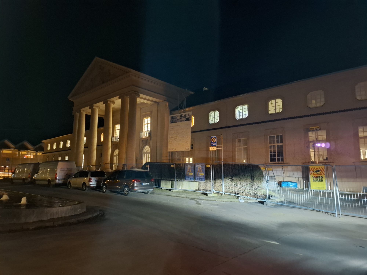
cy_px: 138
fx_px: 244
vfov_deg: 58.9
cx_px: 184
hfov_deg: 73.9
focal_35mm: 23
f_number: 1.8
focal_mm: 5.54
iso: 1250
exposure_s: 1/14
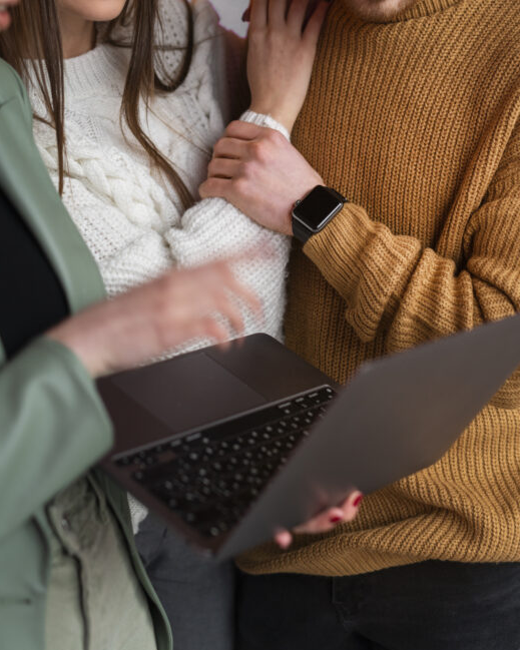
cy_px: 224
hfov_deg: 20.7
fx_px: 1424
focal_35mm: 74
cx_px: 284
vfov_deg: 25.6
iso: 400
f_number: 2.2
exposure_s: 1/100
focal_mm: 50
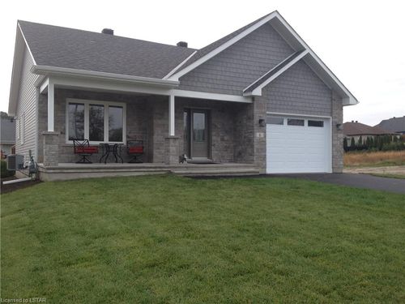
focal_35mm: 35
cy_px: 152
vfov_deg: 40.7
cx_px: 202
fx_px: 409
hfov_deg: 52.6
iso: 50
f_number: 2.4
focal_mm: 4.28
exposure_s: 1/681
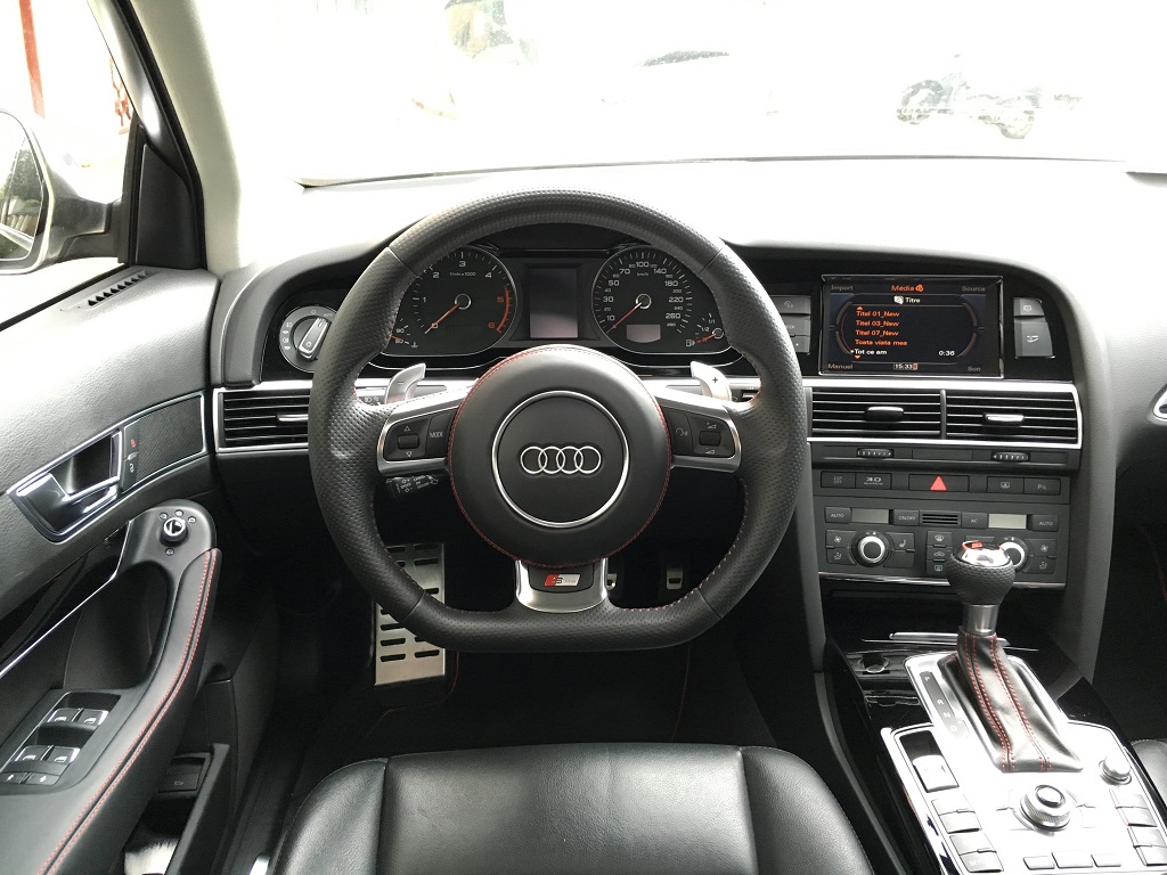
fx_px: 978
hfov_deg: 61.7
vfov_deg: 48.2
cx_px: 584
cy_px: 438
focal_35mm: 29
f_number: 2.2
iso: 160
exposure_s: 1/33
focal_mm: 4.15
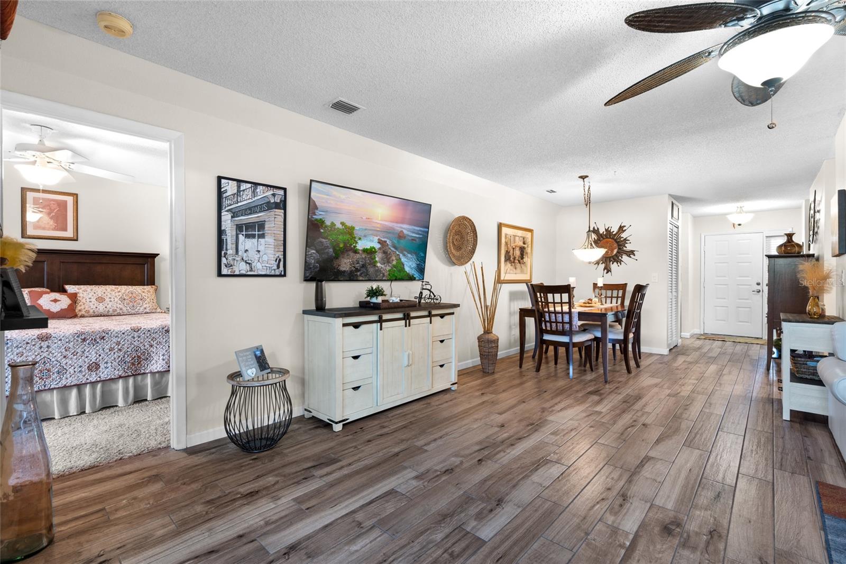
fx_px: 376
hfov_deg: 96.7
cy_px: 282
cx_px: 423
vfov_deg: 73.7
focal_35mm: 16
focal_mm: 16
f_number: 9
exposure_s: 1.6
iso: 250
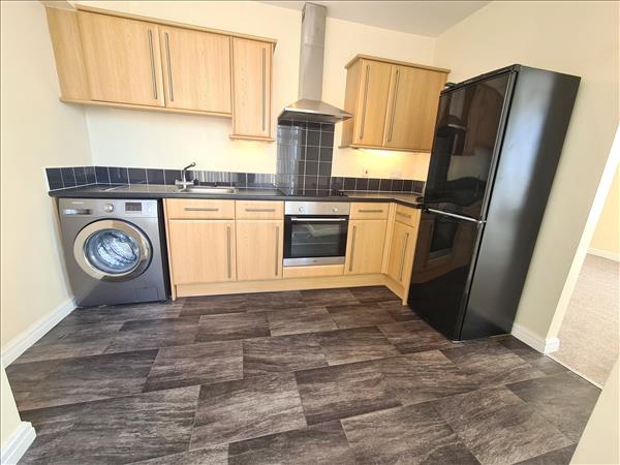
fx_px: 233
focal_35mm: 13
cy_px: 232
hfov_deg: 106.2
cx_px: 310
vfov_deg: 89.9
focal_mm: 2.22
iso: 100
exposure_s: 1/50
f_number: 2.2
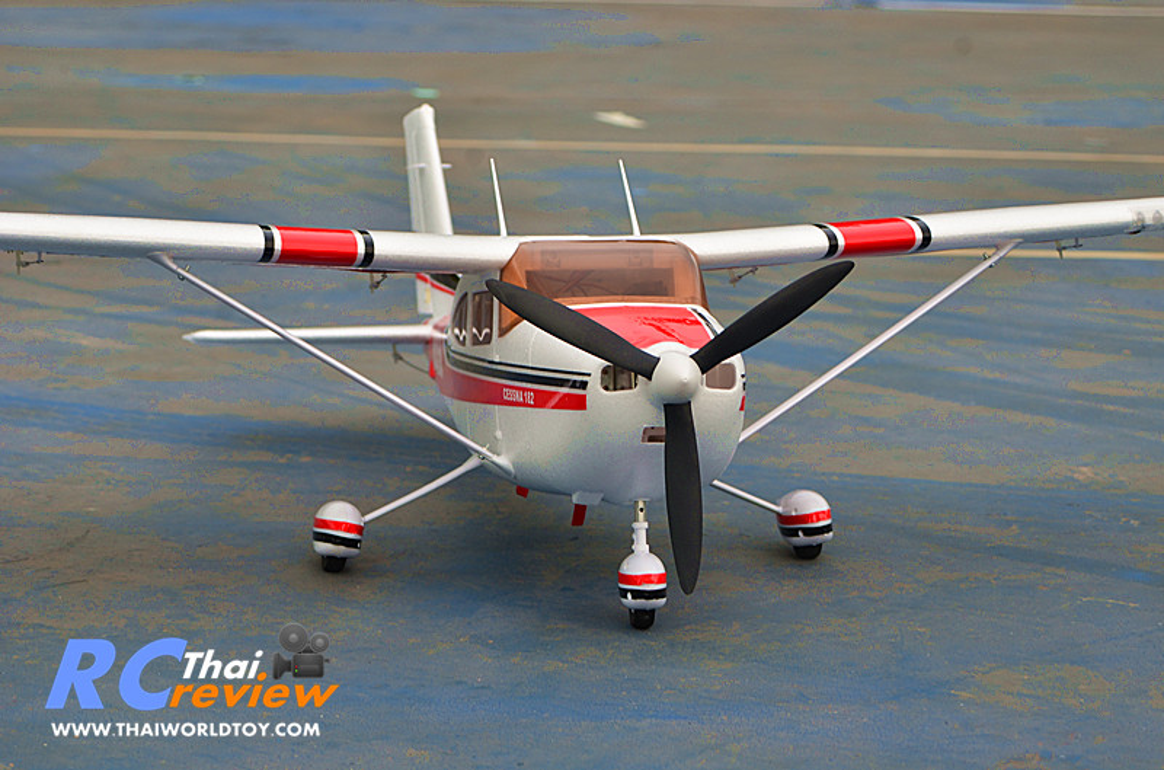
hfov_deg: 17.1
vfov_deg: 11.4
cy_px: 385
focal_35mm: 120
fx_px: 3870
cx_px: 582
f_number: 5.6
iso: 100
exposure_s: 1/80
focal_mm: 80
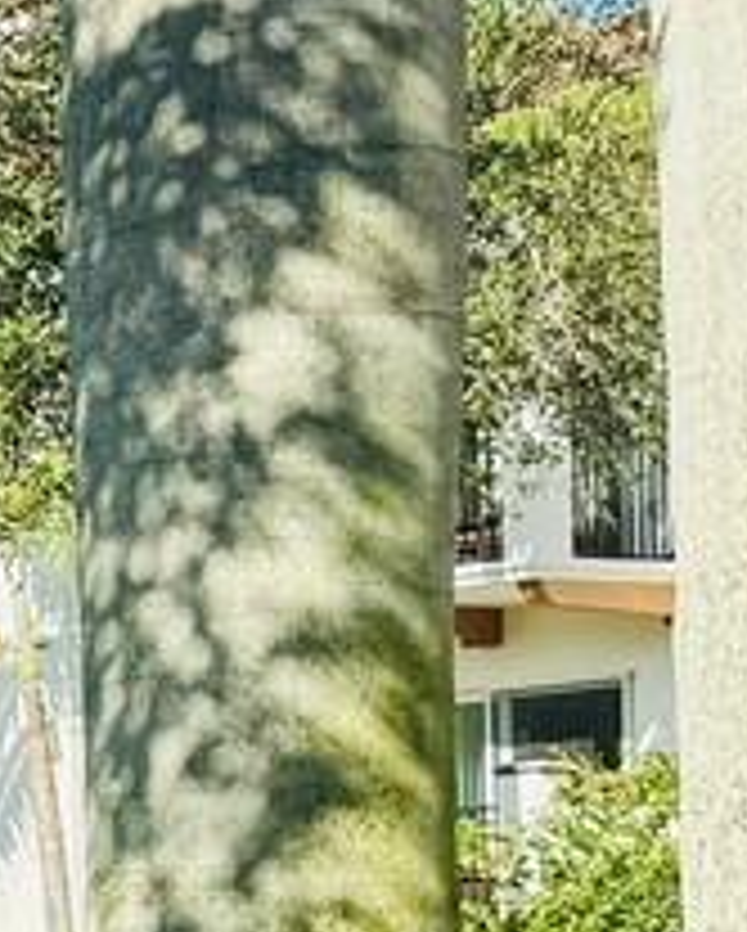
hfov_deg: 6.5
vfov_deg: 10.5
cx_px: -2462
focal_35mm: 181
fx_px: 4995
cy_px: 1076
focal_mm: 6.76
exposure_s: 1/2053
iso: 80
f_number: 1.78
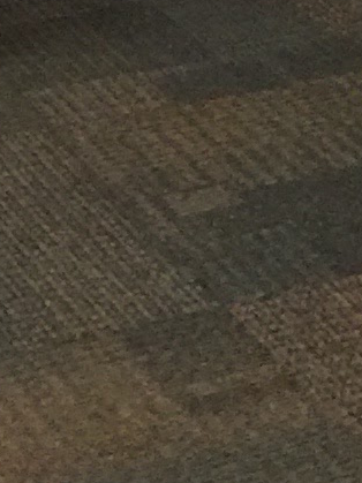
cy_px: -1179
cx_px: 1191
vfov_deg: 7.3
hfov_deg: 6.0
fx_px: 3153
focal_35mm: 226
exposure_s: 1/15
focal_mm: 4.15
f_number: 2.2
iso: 64
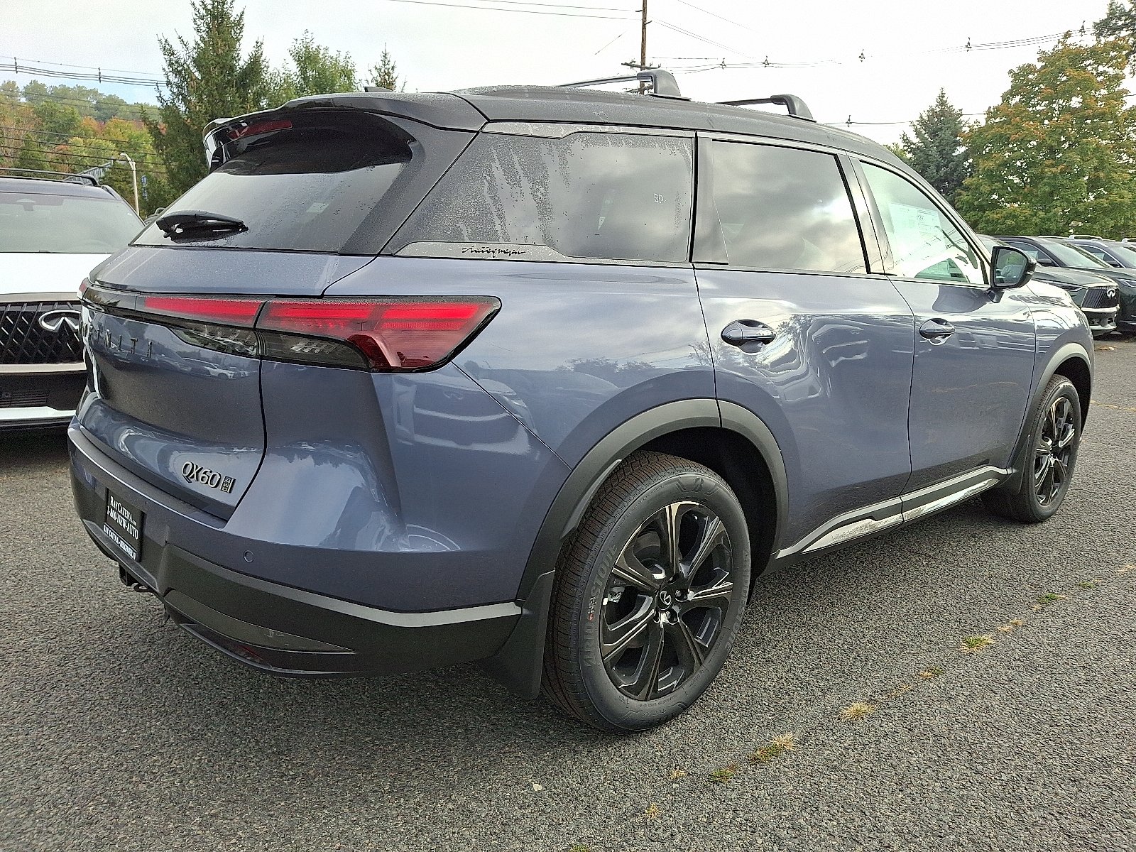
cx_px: 568
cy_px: 426
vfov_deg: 54.9
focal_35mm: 25
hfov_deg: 69.4
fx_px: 820
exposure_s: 1/556
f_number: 1.8
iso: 25
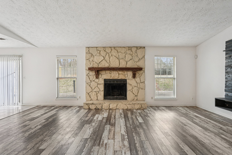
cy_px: 78
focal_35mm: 16
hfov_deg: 96.7
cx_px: 116
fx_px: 103
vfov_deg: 73.7
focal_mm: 16
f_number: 8
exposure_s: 1/40
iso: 800
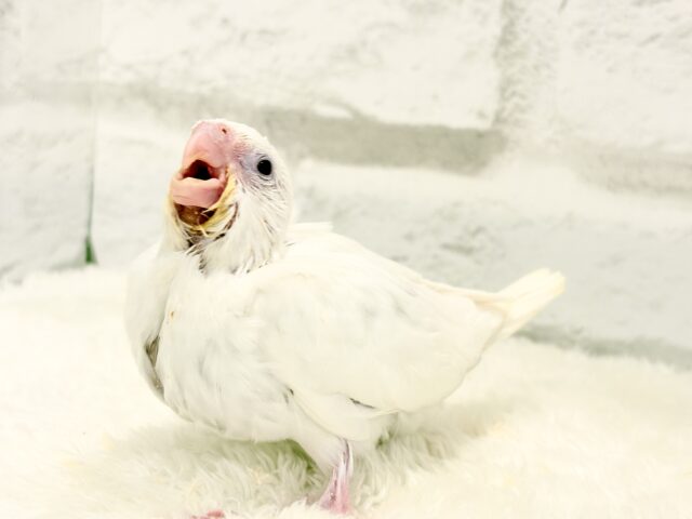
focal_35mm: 52
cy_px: 260
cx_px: 346
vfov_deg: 28.0
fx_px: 1040
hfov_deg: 36.8
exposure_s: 1/100
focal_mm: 5.96
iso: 64
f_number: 1.6
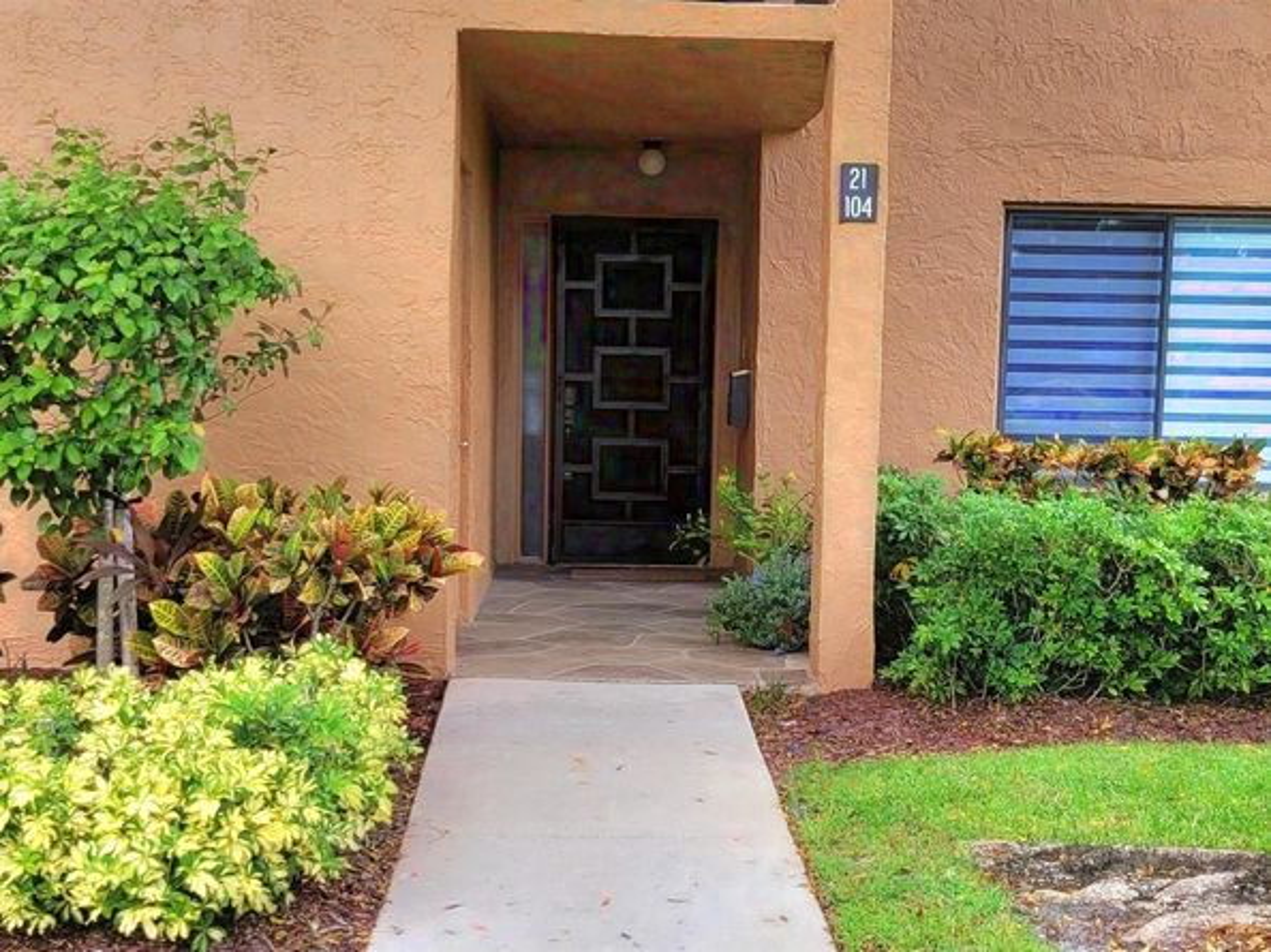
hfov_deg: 67.3
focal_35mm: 26
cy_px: 476
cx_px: 636
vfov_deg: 53.0
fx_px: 954
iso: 40
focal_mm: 5.4
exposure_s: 1/303
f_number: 1.8
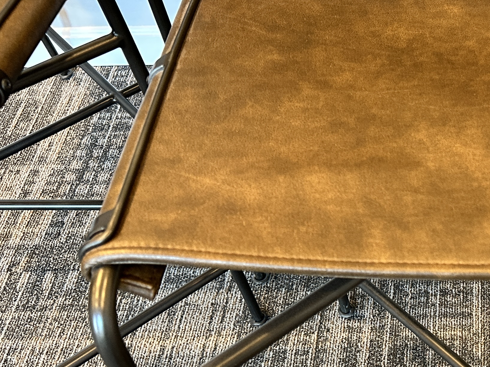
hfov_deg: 29.8
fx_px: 835
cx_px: 522
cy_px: 264
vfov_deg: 24.6
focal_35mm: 59
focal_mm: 6.86
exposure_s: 1/60
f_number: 1.78
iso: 400
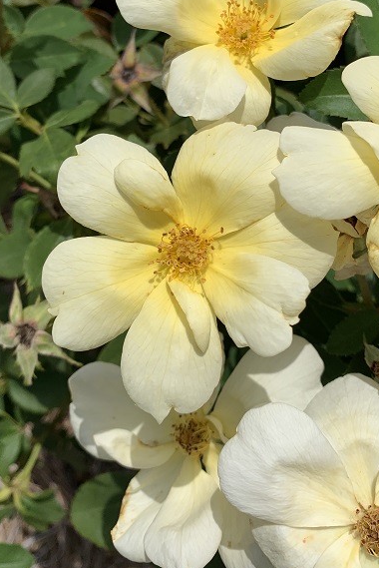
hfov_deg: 35.1
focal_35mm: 38
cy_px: 183
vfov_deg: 49.7
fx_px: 599
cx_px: 209
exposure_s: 1/5714
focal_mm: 4.25
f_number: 1.8
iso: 25
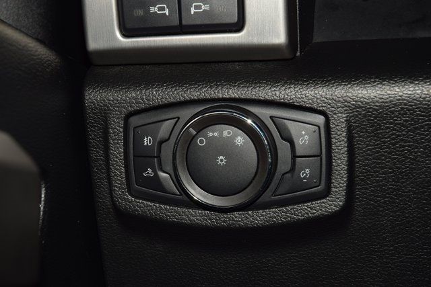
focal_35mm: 105
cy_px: 144
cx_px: 216
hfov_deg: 19.5
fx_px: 1257
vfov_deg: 13.0
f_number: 8
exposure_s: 1/125
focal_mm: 70
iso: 100
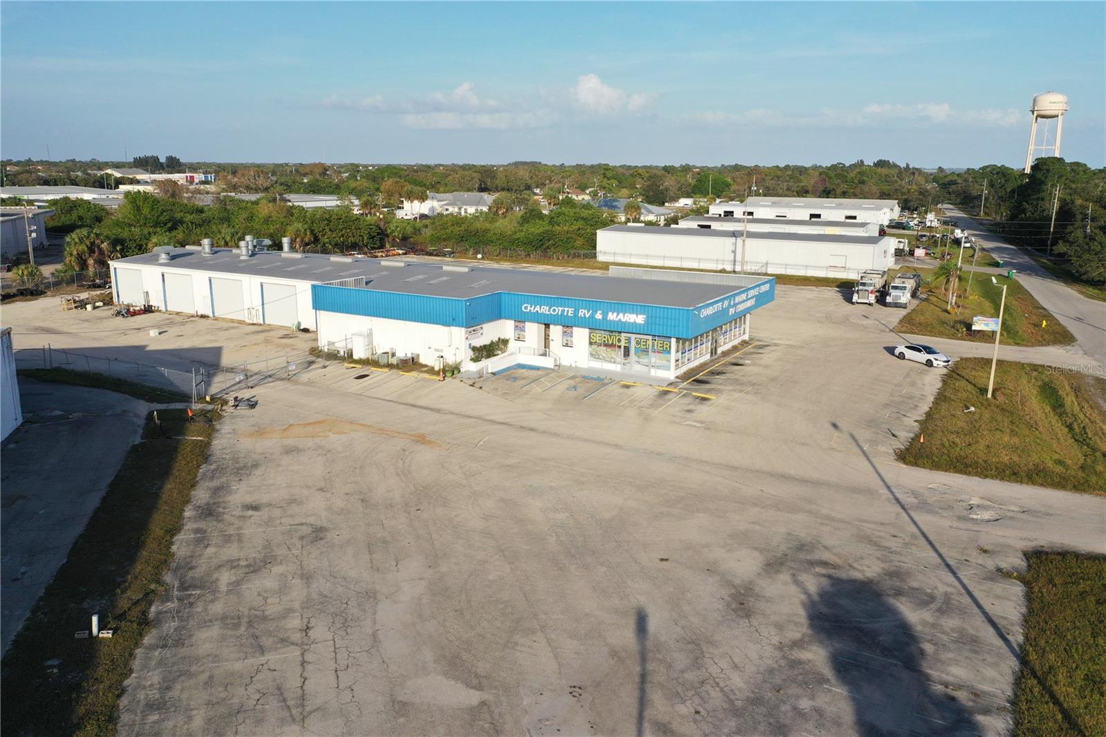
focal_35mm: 28
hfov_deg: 65.5
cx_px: 553
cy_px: 368
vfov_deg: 46.4
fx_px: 860
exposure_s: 1/320
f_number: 5
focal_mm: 10.26
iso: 100
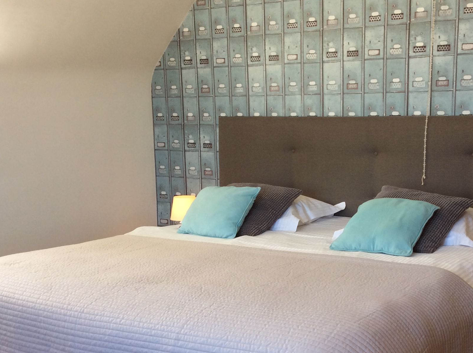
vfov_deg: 27.7
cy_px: 242
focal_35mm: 52
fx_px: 709
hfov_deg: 36.6
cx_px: 307
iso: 32
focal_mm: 3.3
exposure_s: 1/33
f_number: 2.4
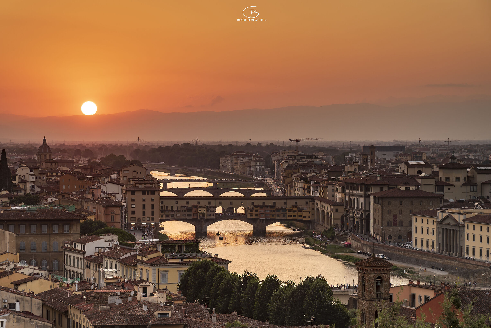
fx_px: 1637
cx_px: 246
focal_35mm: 120
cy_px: 164
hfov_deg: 17.1
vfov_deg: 11.4
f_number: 9
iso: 100
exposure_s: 1/10
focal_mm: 120
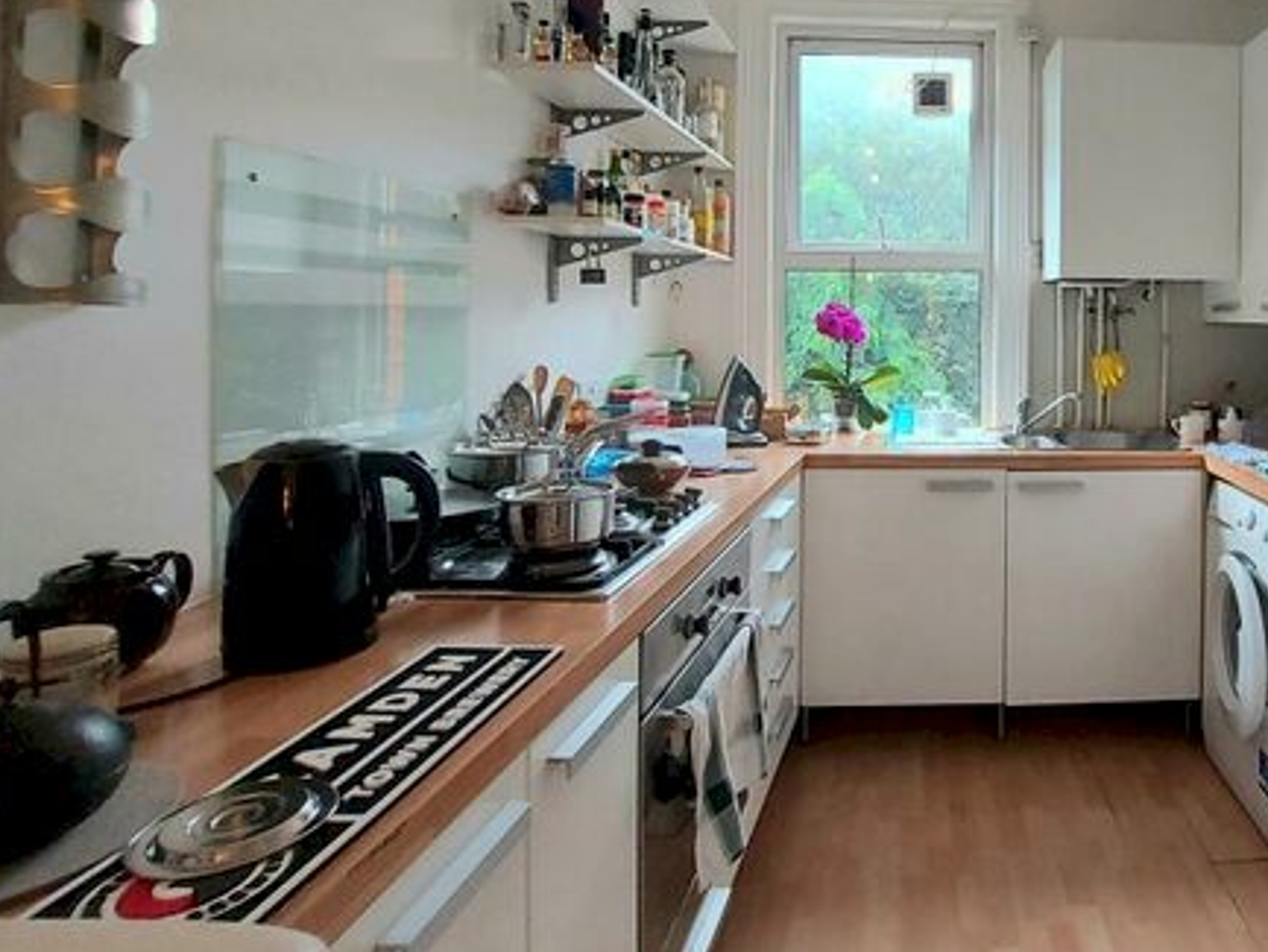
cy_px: 303
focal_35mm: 21
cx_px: 943
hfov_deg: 73.7
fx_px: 769
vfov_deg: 61.6
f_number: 2.2
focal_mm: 1.74
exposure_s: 1/50
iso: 250
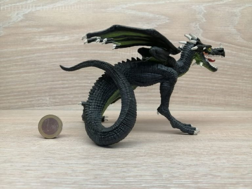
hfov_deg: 65.3
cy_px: 94
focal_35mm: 27
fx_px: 197
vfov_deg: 51.4
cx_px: 126
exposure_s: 1/100
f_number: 1.8
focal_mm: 3.95
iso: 50
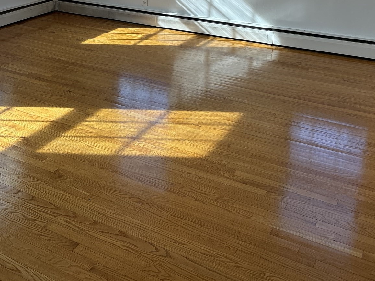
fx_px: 498
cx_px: 145
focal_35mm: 46
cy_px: 40
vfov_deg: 30.4
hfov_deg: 41.0
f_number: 1.6
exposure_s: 1/539
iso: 50
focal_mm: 5.96
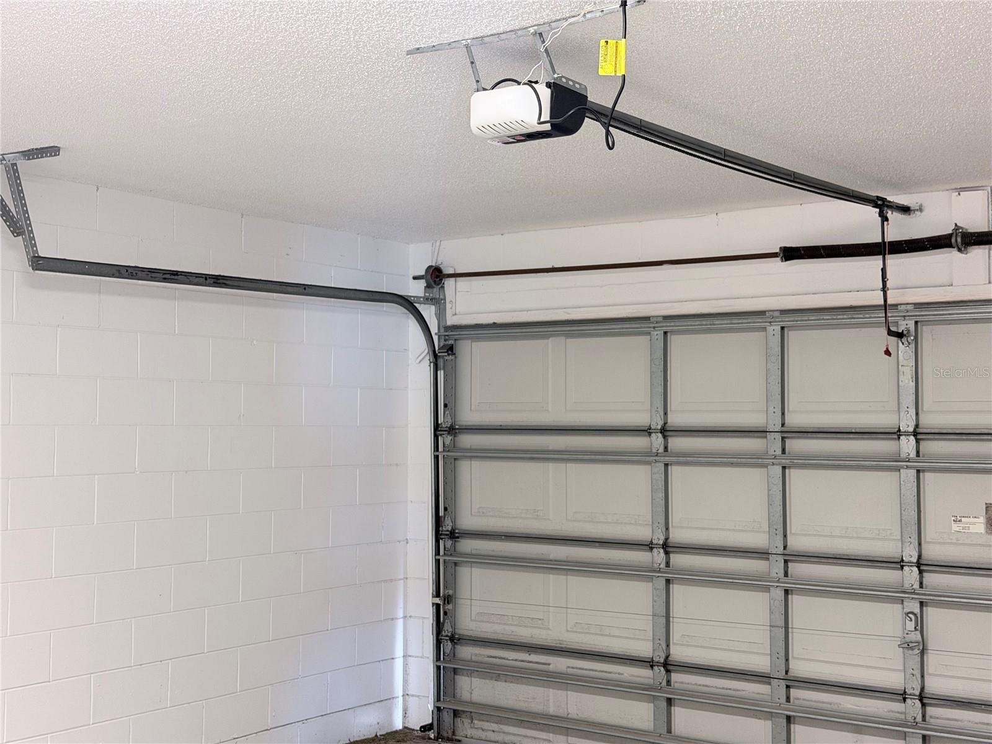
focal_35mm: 48
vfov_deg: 30.3
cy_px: 372
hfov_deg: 39.7
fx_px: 1376
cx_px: 496
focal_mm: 6.76
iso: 200
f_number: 1.78
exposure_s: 1/40
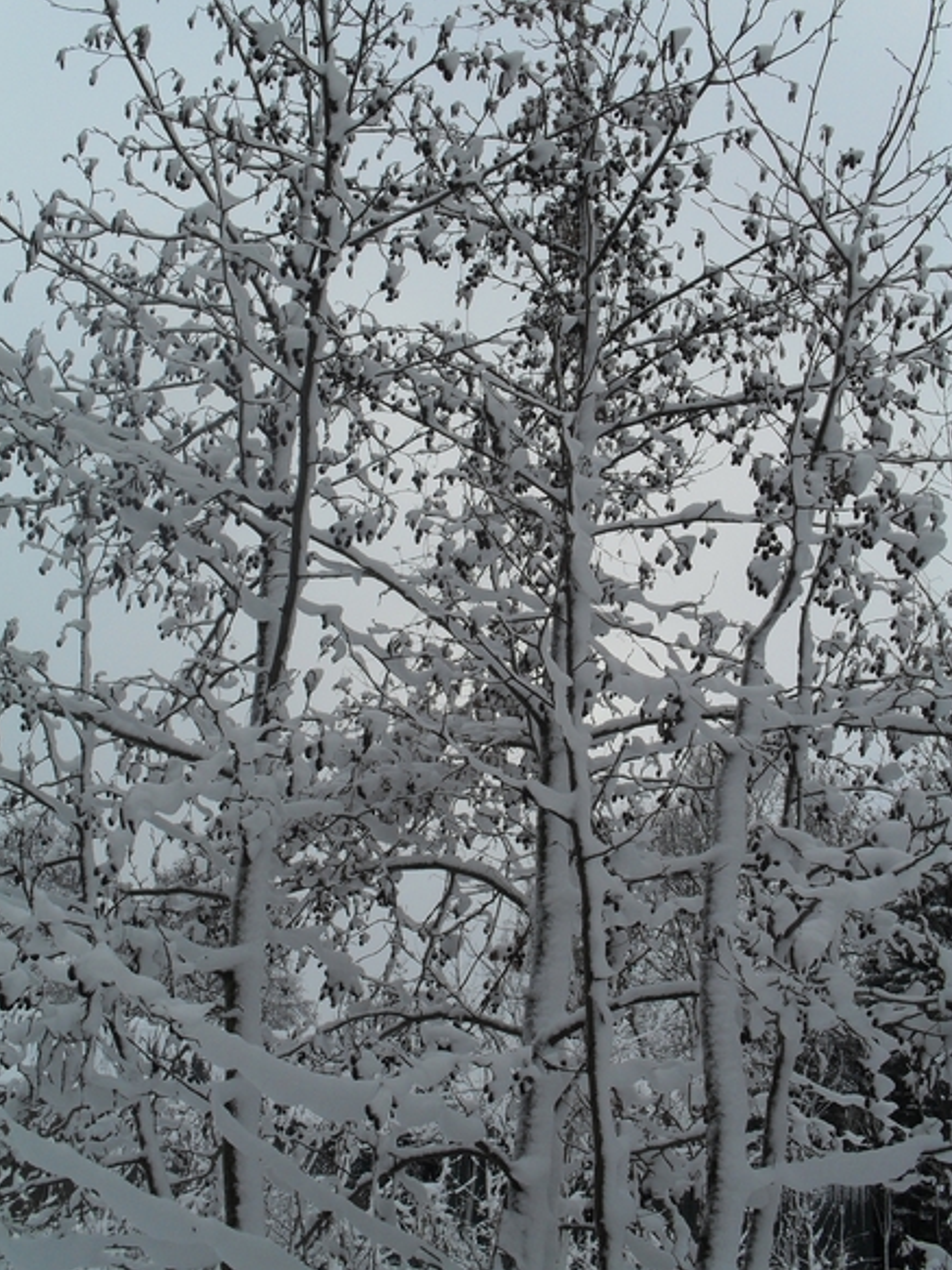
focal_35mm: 36
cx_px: 468
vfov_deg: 51.4
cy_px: 643
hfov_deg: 39.6
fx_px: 1321
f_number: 8.4
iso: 100
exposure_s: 1/125
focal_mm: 6.3
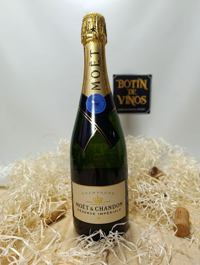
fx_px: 177
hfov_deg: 59.0
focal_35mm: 23
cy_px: 132
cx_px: 100
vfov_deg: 73.8
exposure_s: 1/100
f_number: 1.65
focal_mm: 6.11
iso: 111
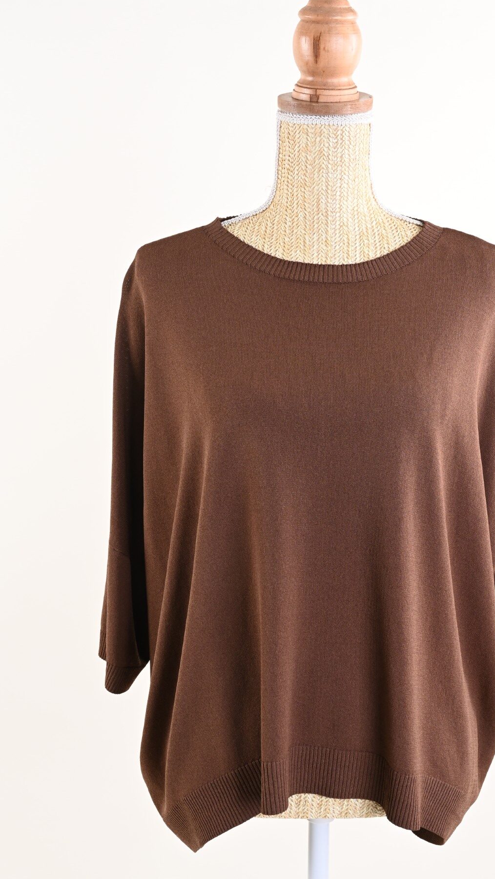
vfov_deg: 44.6
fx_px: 1073
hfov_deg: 25.9
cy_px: 453
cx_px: 320
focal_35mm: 46
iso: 125
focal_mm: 33
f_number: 9
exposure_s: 1/125
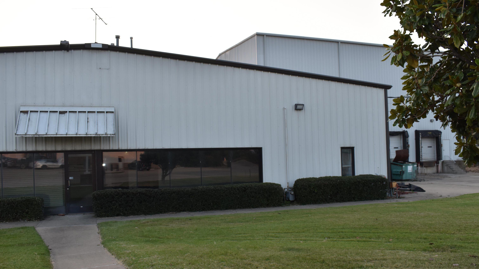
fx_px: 406
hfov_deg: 61.0
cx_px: 241
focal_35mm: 32
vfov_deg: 36.6
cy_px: 156
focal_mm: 20
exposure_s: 1/125
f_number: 5.6
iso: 250
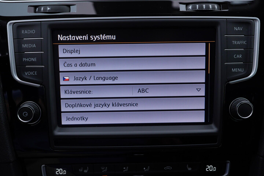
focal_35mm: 36
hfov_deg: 53.1
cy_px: 88
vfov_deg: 36.9
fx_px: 264
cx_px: 132
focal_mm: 24
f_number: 3.5
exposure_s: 1/60
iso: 125
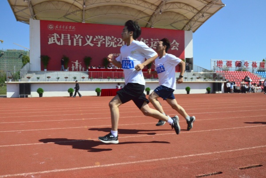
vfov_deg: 47.9
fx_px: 199
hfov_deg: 67.4
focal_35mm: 27
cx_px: 133
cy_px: 89
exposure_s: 1/2500
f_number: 13
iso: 1600
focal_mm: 18
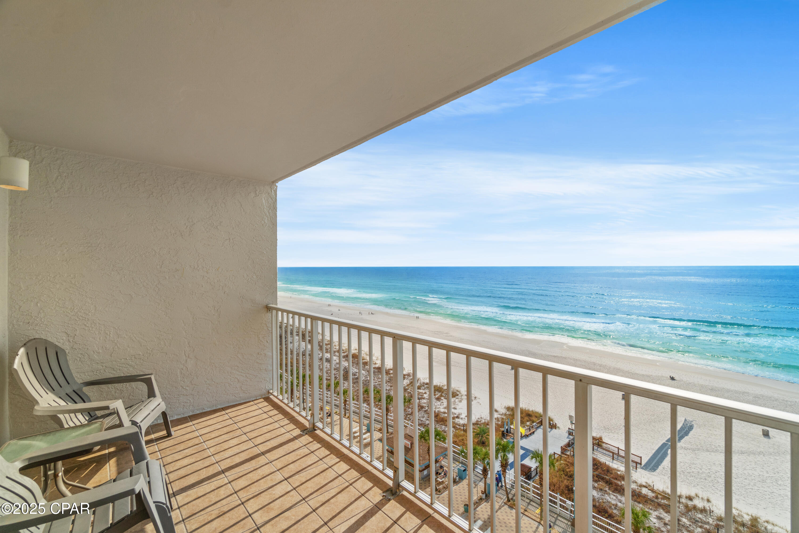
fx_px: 333
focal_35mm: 15
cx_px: 400
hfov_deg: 100.4
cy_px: 266
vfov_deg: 77.3
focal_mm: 10
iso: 100
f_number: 9
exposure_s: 1/125
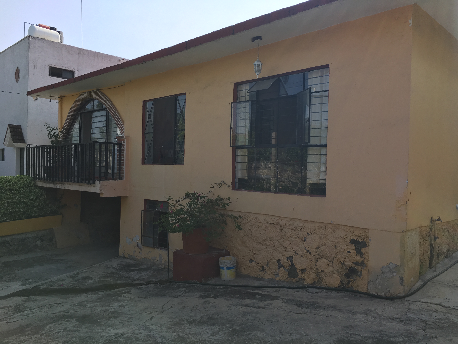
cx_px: 229
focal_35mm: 29
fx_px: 384
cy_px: 172
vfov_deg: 48.2
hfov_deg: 61.7
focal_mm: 4.15
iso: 25
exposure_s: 1/769
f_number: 2.2
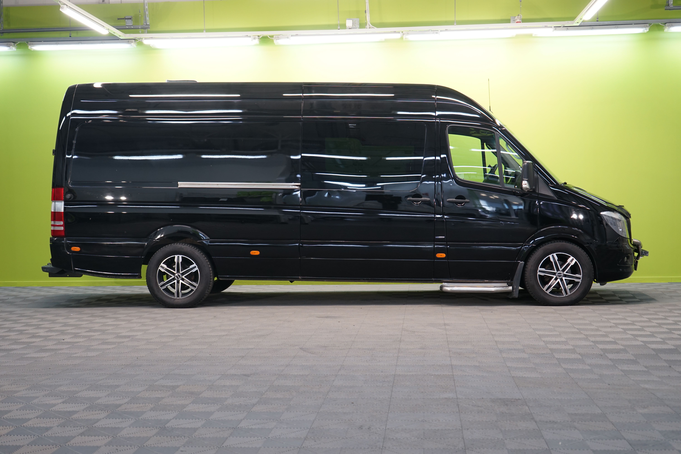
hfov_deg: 40.3
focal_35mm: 49
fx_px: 927
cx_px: 340
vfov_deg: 27.5
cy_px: 227
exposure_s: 1/25
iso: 500
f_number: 4.5
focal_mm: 49
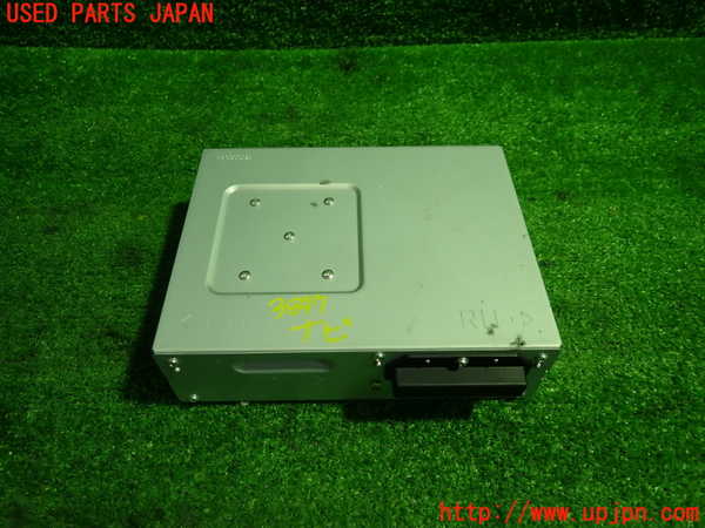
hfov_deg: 69.4
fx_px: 509
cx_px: 352
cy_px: 264
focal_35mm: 25
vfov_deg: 54.9
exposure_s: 1/60
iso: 200
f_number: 2
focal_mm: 4.5
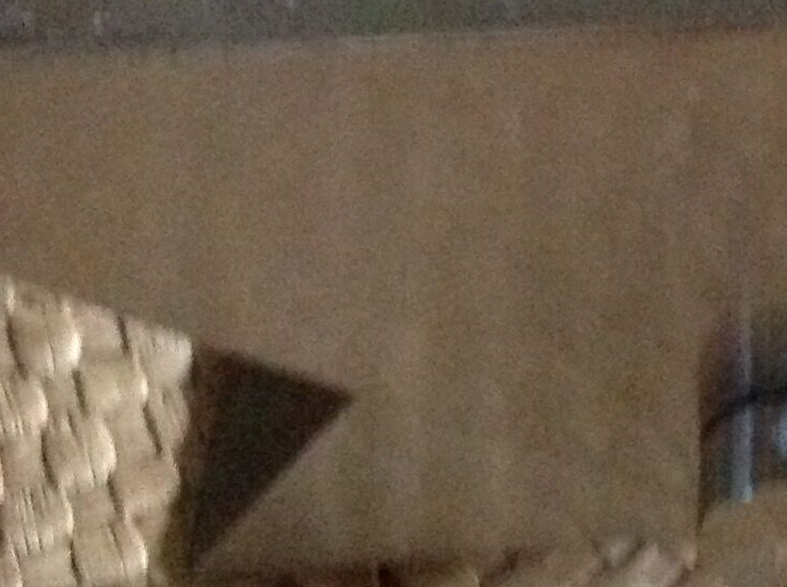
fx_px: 2792
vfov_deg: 11.8
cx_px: 744
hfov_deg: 15.8
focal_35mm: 123
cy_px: -108
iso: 800
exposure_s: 1/15
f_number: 2.4
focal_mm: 4.28
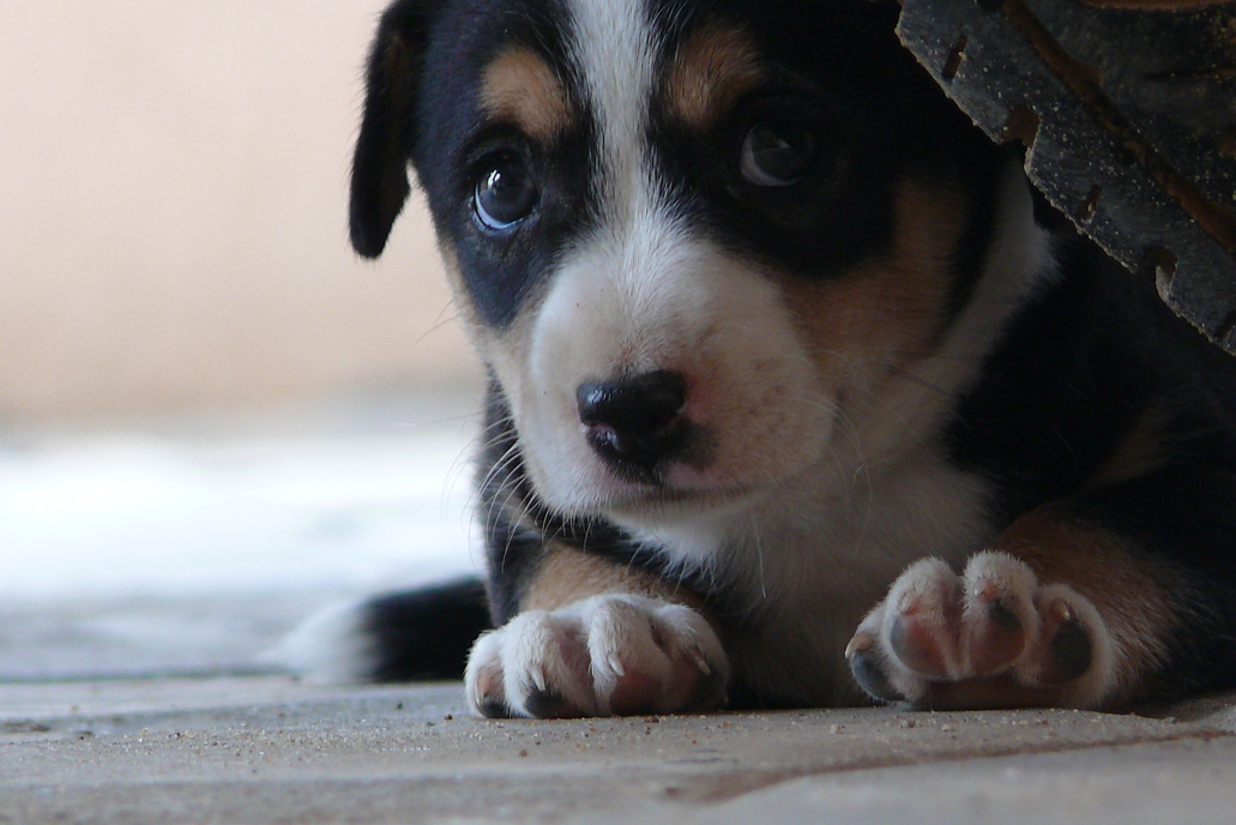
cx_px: 681
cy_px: 353
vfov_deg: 2.6
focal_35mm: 531
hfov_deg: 3.9
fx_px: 18235
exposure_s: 1/30
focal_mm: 66.8
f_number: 3.6
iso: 125
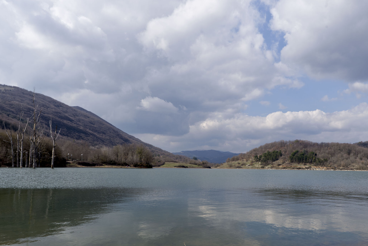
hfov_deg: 61.8
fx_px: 307
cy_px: 152
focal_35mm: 30
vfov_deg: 43.4
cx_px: 200
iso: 100
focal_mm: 24
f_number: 11
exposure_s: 1/180
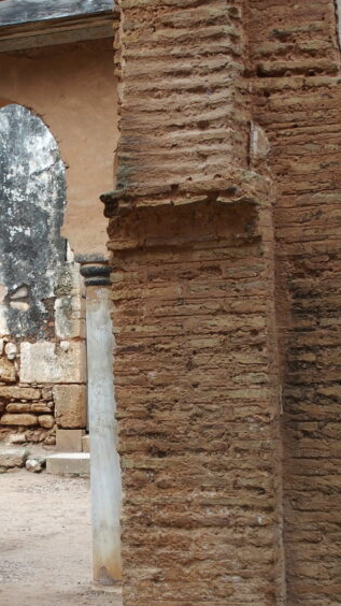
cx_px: -33
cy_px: 302
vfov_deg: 23.4
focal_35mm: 91
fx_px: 1464
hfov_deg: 13.0
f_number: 2.8
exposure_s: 1/160
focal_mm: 9.8
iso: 100
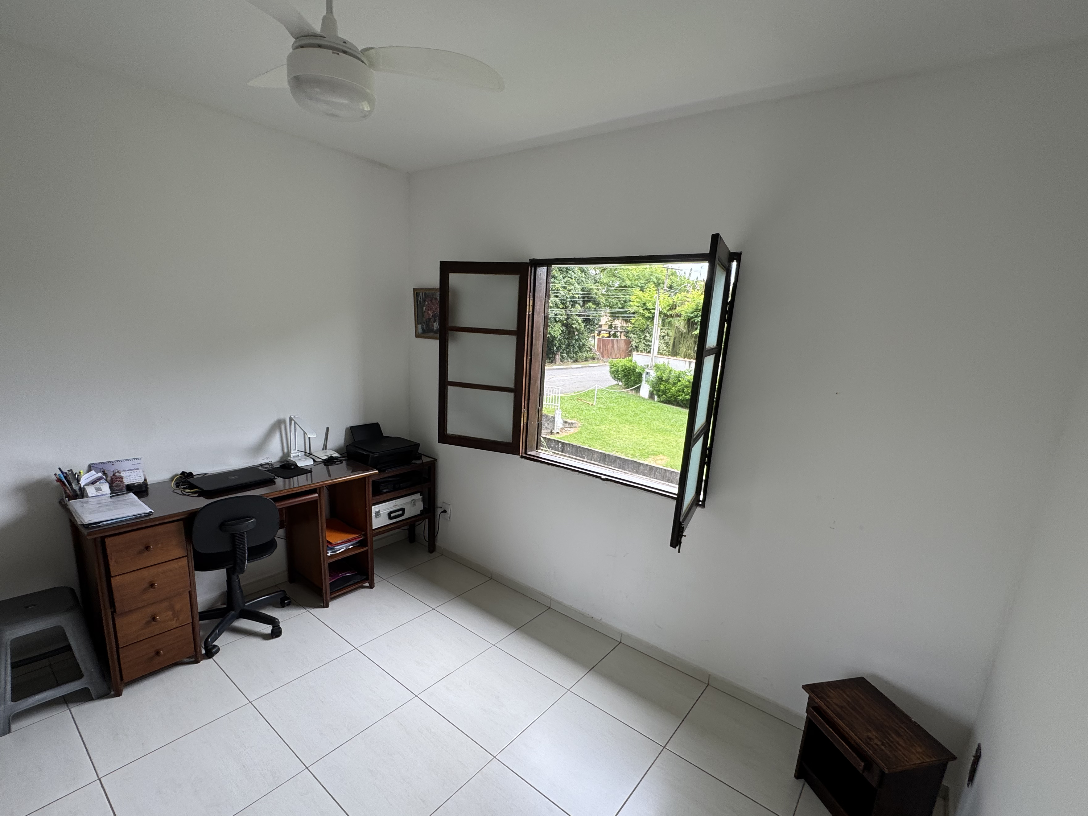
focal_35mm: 16
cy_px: 447
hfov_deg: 94.5
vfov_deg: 77.9
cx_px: 558
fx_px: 503
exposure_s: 1/99
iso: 40
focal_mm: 2.22
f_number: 2.2
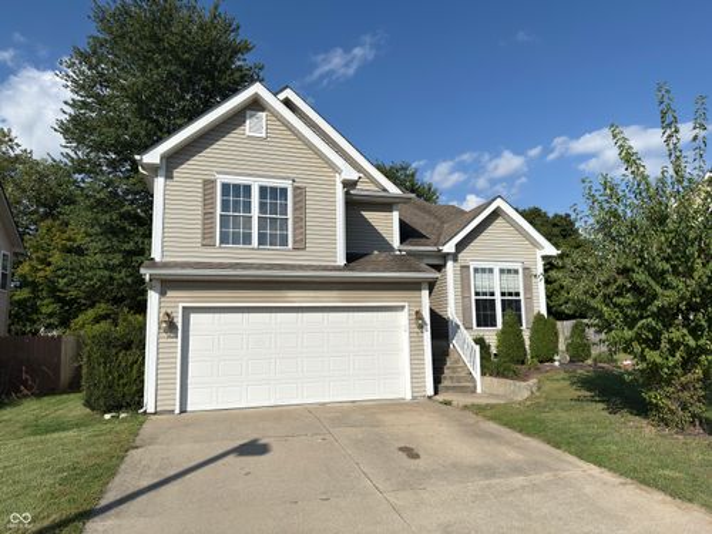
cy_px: 267
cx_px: 356
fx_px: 494
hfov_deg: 71.6
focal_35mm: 24
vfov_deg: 56.8
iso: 64
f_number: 1.78
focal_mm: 6.76
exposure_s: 1/8264
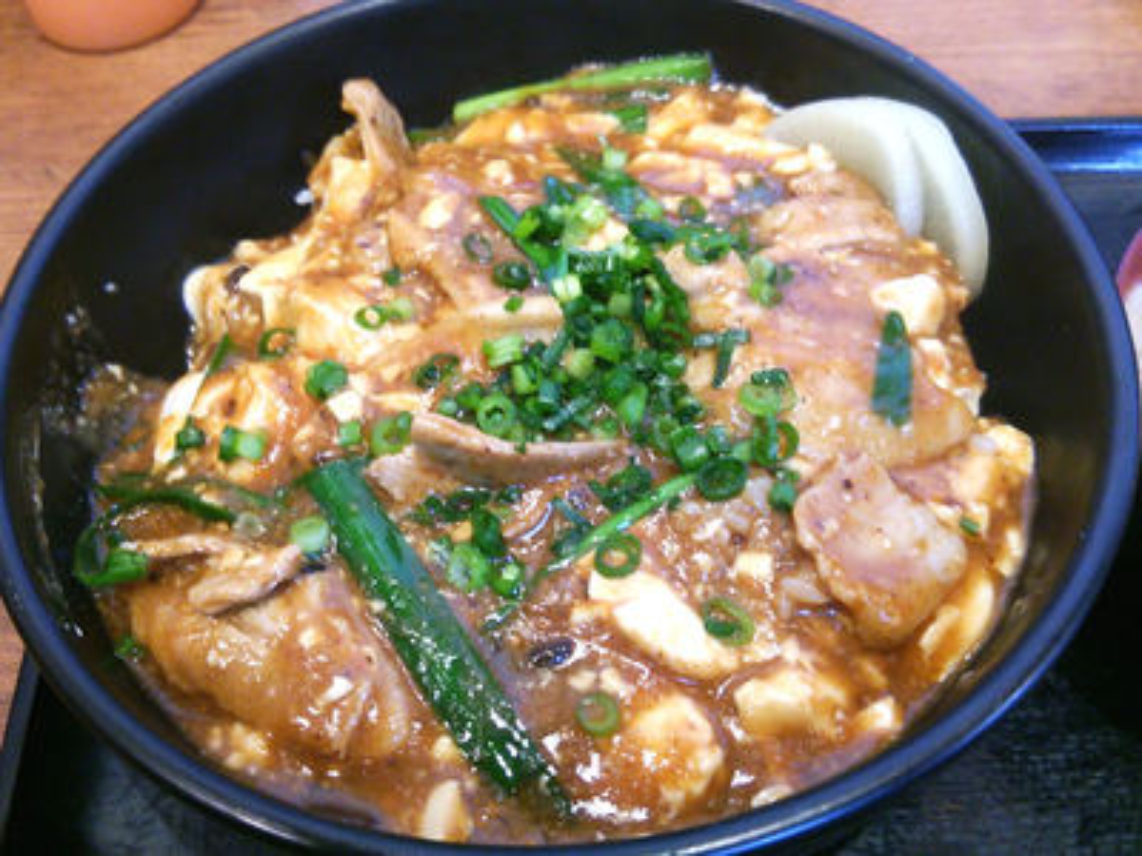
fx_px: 990
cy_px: 428
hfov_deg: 60.0
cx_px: 571
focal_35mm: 30
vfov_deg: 46.8
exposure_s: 1/40
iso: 160
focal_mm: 4.06
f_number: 1.94
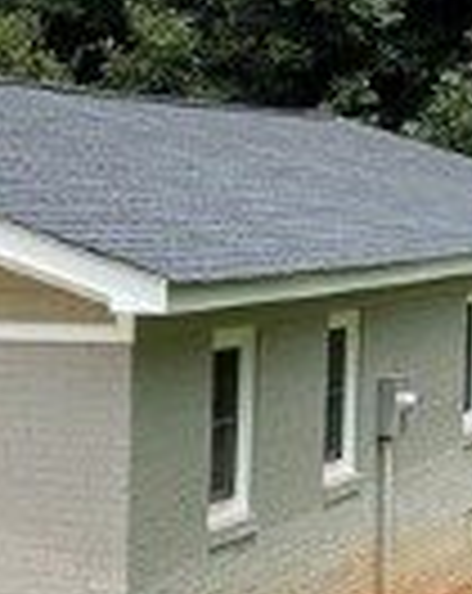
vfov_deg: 13.0
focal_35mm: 148
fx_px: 2593
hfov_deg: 10.0
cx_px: -252
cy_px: 428
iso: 32
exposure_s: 1/3086
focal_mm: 5.1
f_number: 1.6
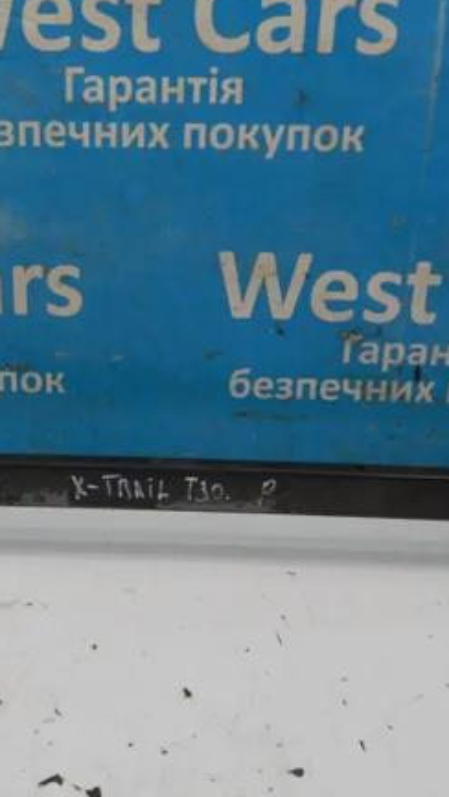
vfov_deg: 53.9
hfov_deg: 31.5
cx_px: 114
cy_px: 370
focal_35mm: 37
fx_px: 782
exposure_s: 1/160
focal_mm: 4
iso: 400
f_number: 3
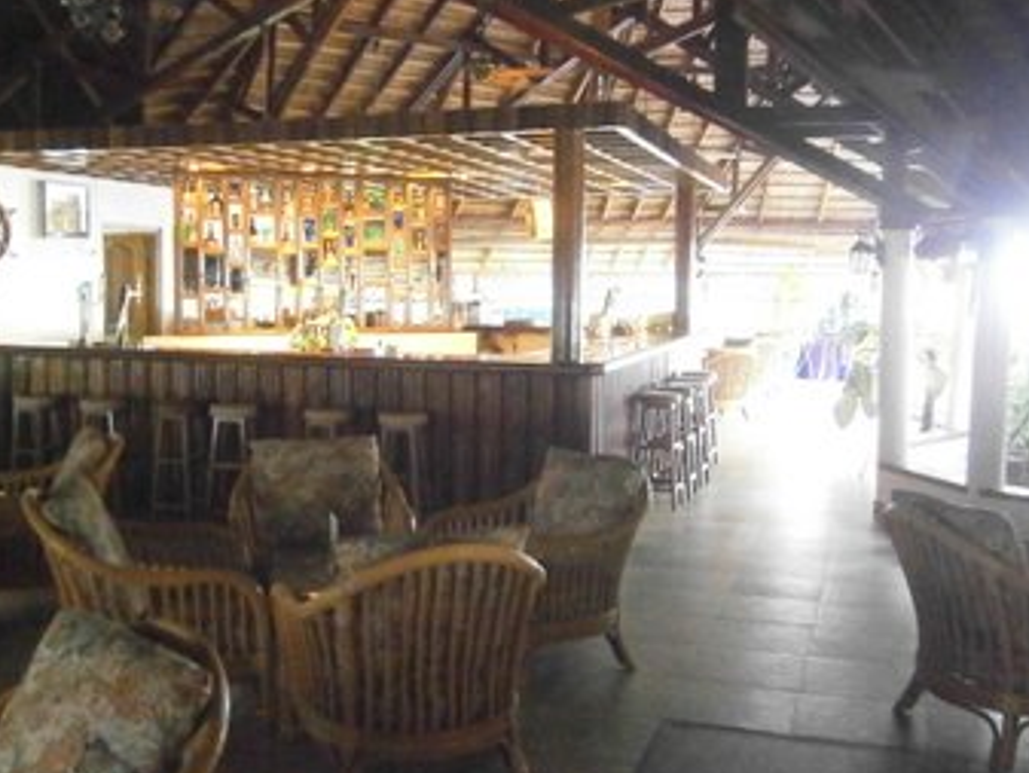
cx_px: 452
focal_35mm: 37
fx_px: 1100
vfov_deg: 38.7
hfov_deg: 50.0
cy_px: 388
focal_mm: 4.7
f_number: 2.8
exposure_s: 1/15
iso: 1250
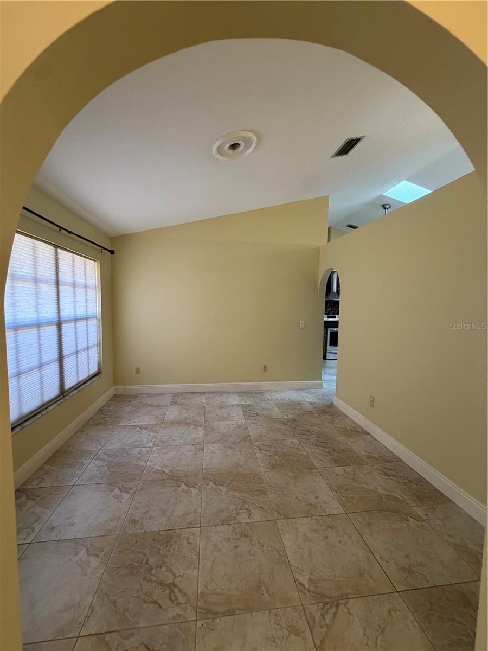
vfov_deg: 102.1
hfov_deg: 85.7
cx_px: 244
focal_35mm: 14
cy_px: 326
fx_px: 263
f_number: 2.2
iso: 320
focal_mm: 2.22
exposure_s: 1/60
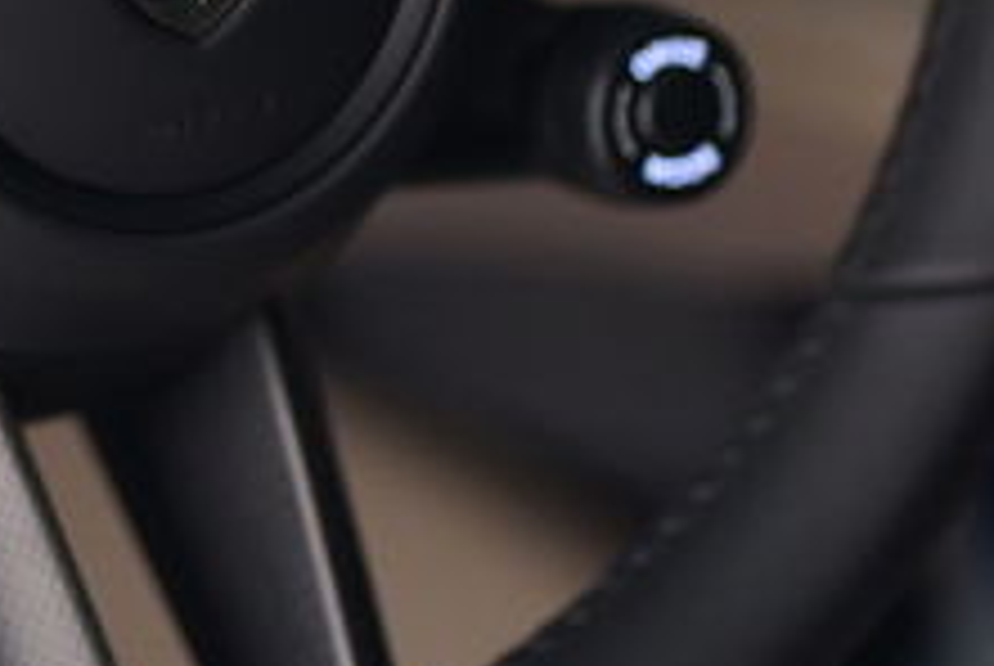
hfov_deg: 6.9
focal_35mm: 295
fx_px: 8156
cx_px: -355
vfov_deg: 4.6
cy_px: -418
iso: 6400
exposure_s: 1/15
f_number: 1.8
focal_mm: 85
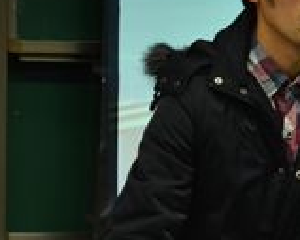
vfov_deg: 5.3
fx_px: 2598
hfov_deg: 6.5
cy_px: -13
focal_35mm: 293
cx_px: 440
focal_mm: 55
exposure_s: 1/60
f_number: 5.6
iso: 800
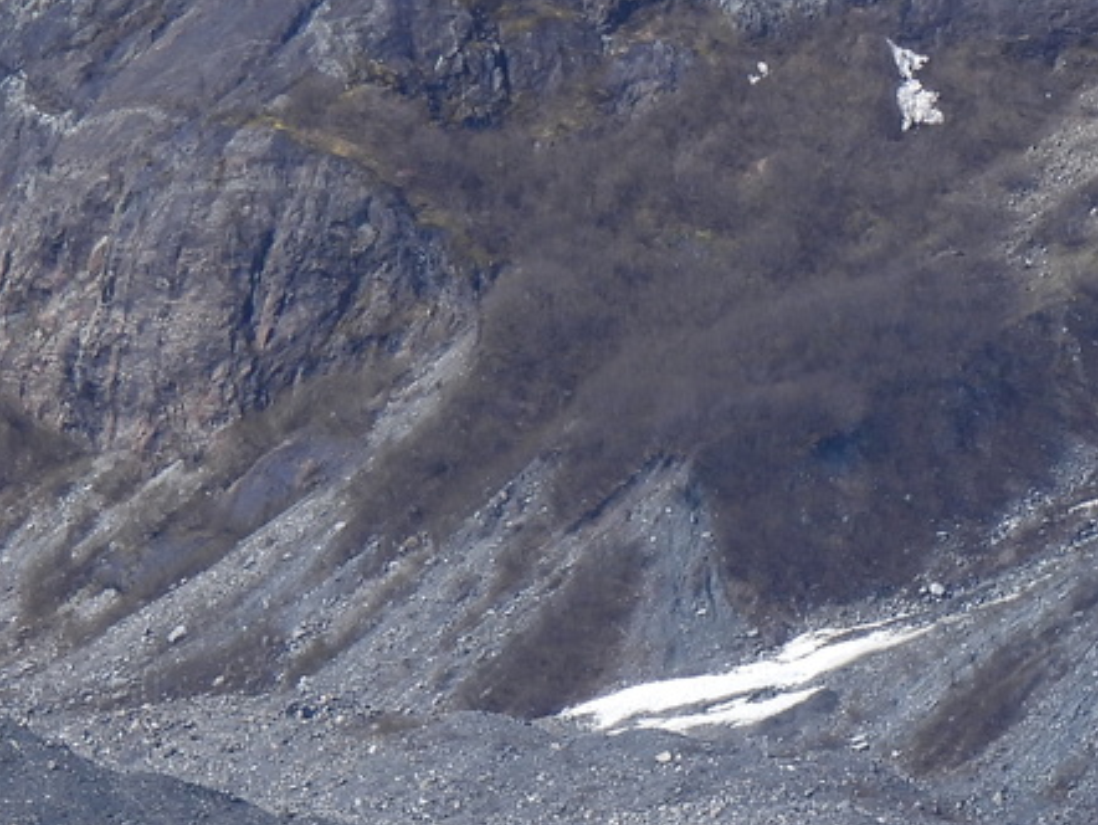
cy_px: 1148
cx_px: 1495
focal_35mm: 637
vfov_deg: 2.3
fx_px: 20216
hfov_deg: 3.1
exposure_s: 1/800
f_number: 4.5
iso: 100
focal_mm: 39.3
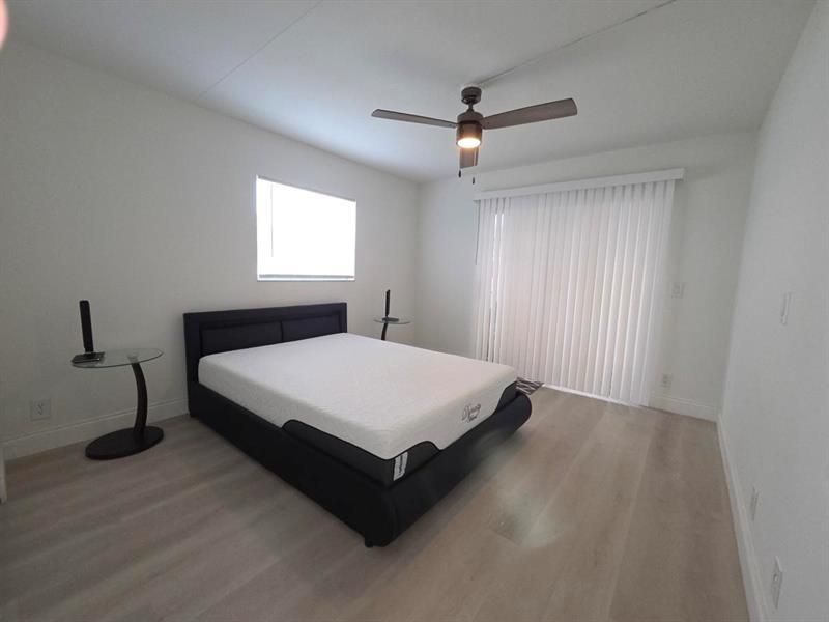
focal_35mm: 13
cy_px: 311
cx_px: 414
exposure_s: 1/60
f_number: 2.2
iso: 160
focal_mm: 2.2
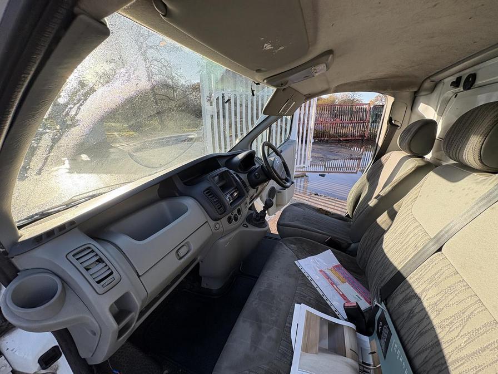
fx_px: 201
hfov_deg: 102.1
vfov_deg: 85.7
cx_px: 249
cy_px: 187
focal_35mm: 14
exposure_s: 1/324
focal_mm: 2.22
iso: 64
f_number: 2.2
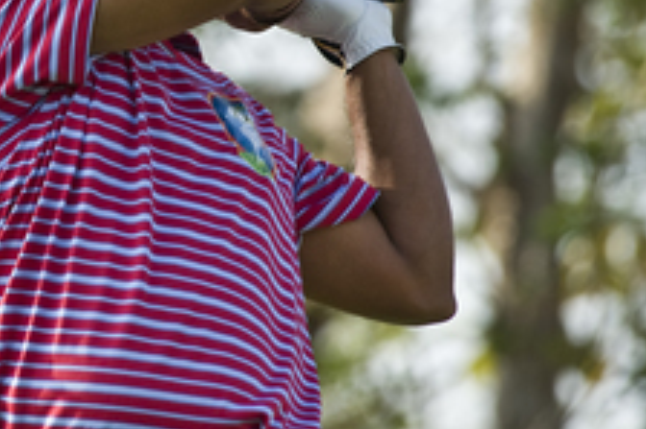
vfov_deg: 1.5
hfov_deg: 2.3
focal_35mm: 910
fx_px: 16317
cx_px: 32
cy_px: 13
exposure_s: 1/500
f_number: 5.6
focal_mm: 340
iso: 200
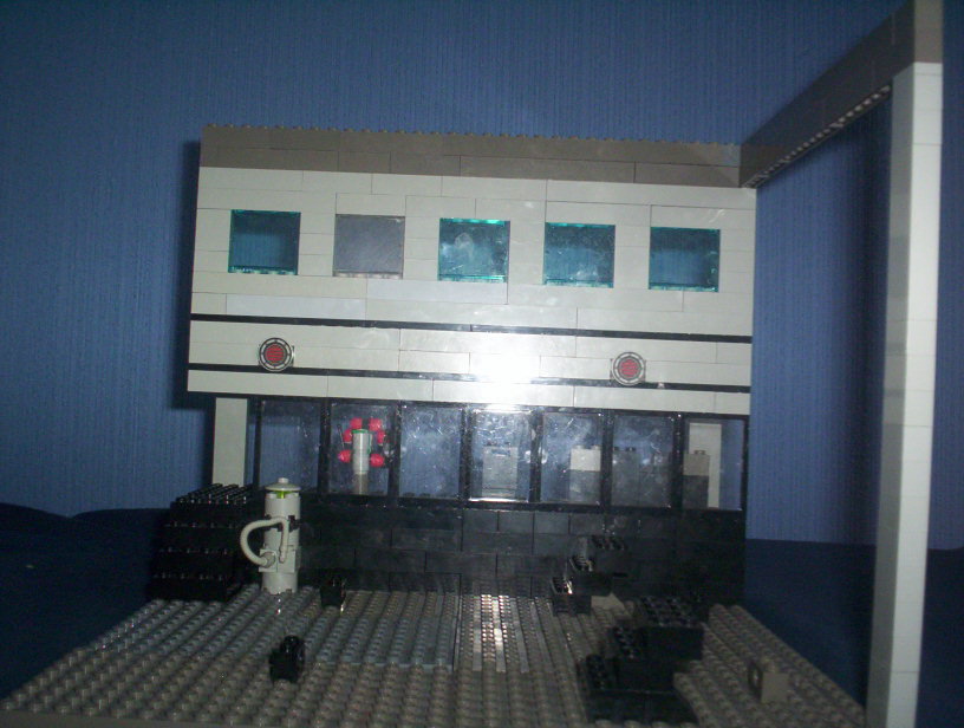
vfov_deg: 37.9
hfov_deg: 48.9
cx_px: 482
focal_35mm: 38
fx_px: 1061
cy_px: 364
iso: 140
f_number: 4.5
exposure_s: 1/60
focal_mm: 4.99
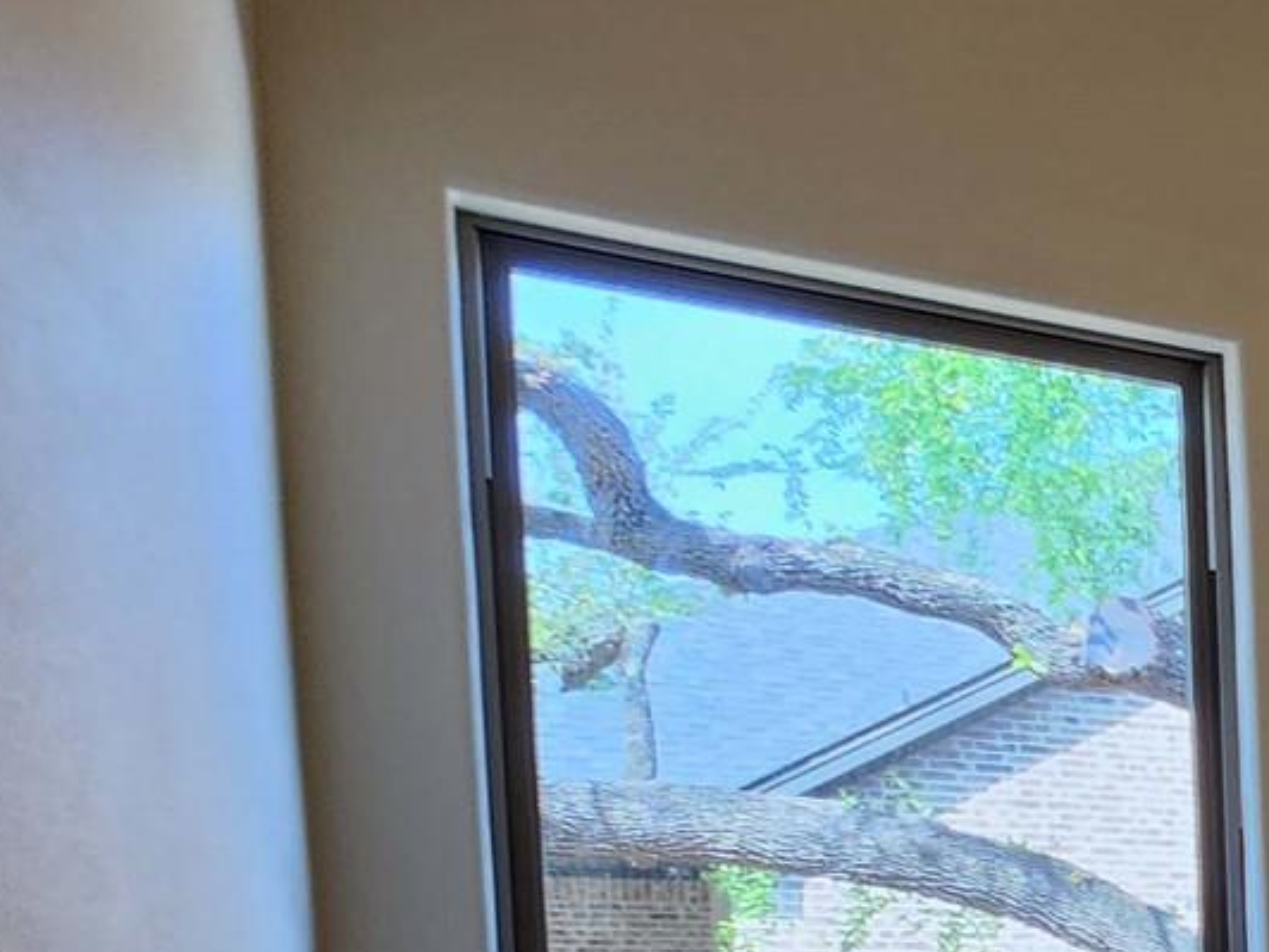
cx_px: 2407
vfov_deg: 26.0
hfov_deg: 20.9
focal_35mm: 50
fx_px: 1833
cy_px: 1140
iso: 64
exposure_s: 1/60
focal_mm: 2.2
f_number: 2.2
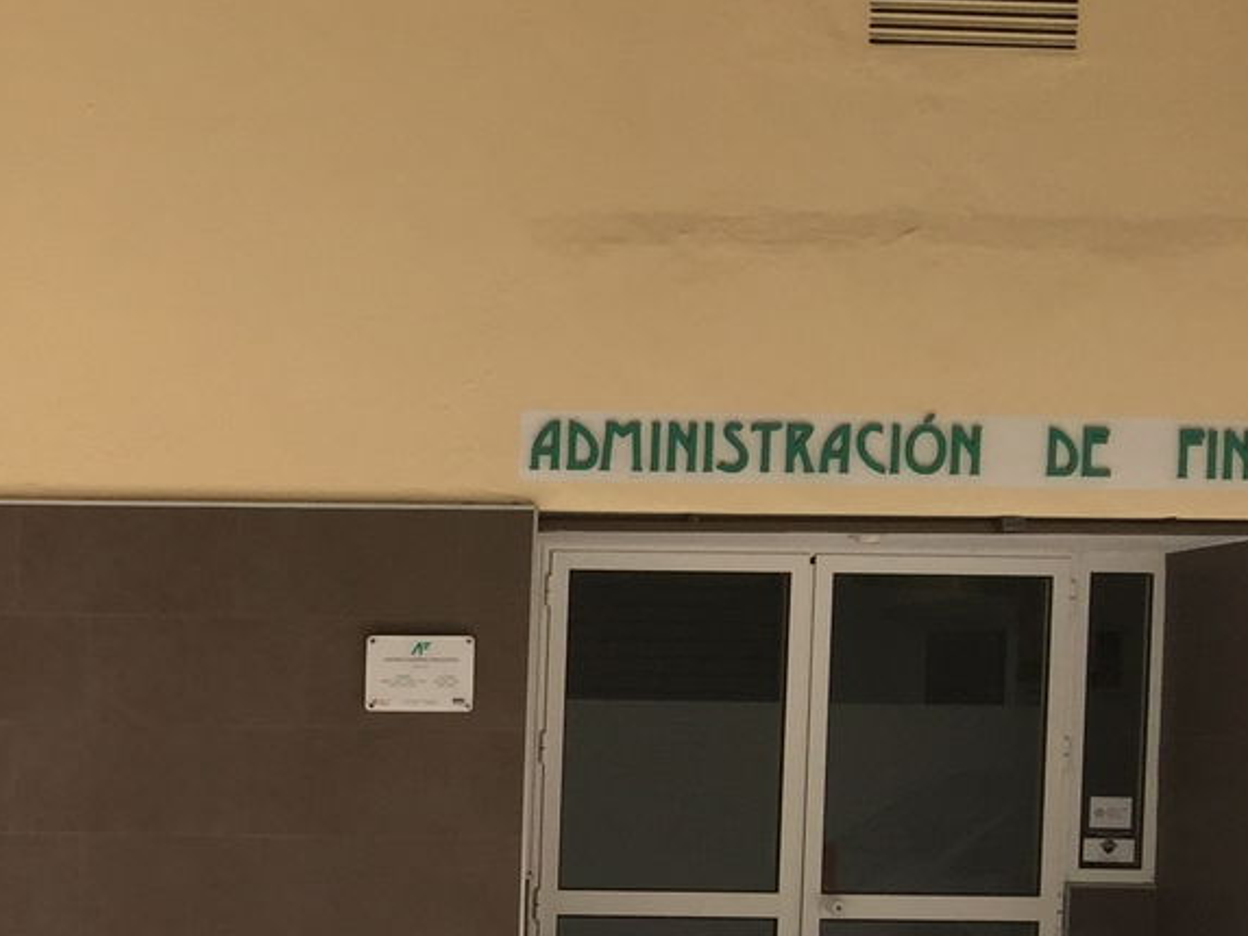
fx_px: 2921
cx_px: -462
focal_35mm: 81
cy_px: 919
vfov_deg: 17.8
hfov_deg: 21.4
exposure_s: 1/1014
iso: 32
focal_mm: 4.15
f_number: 2.2
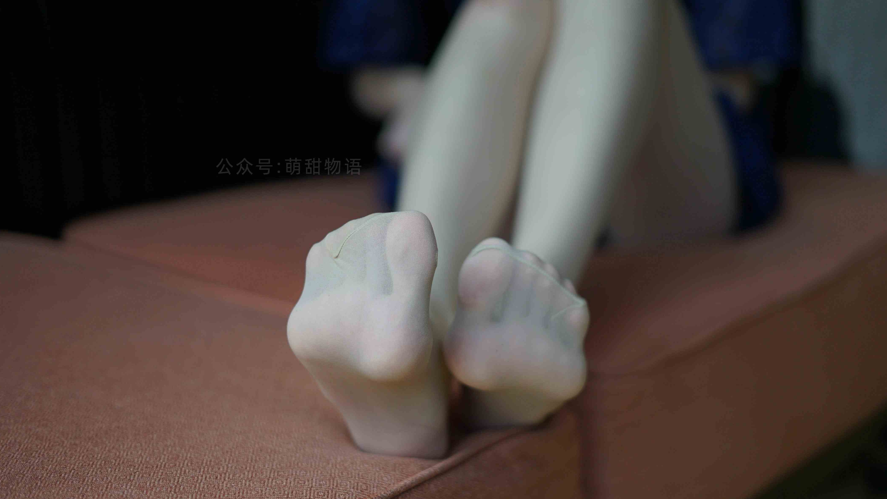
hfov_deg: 39.2
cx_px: 440
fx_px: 1247
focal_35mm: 53
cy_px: 269
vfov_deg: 22.6
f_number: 1.8
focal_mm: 50
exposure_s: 1/1000
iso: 200
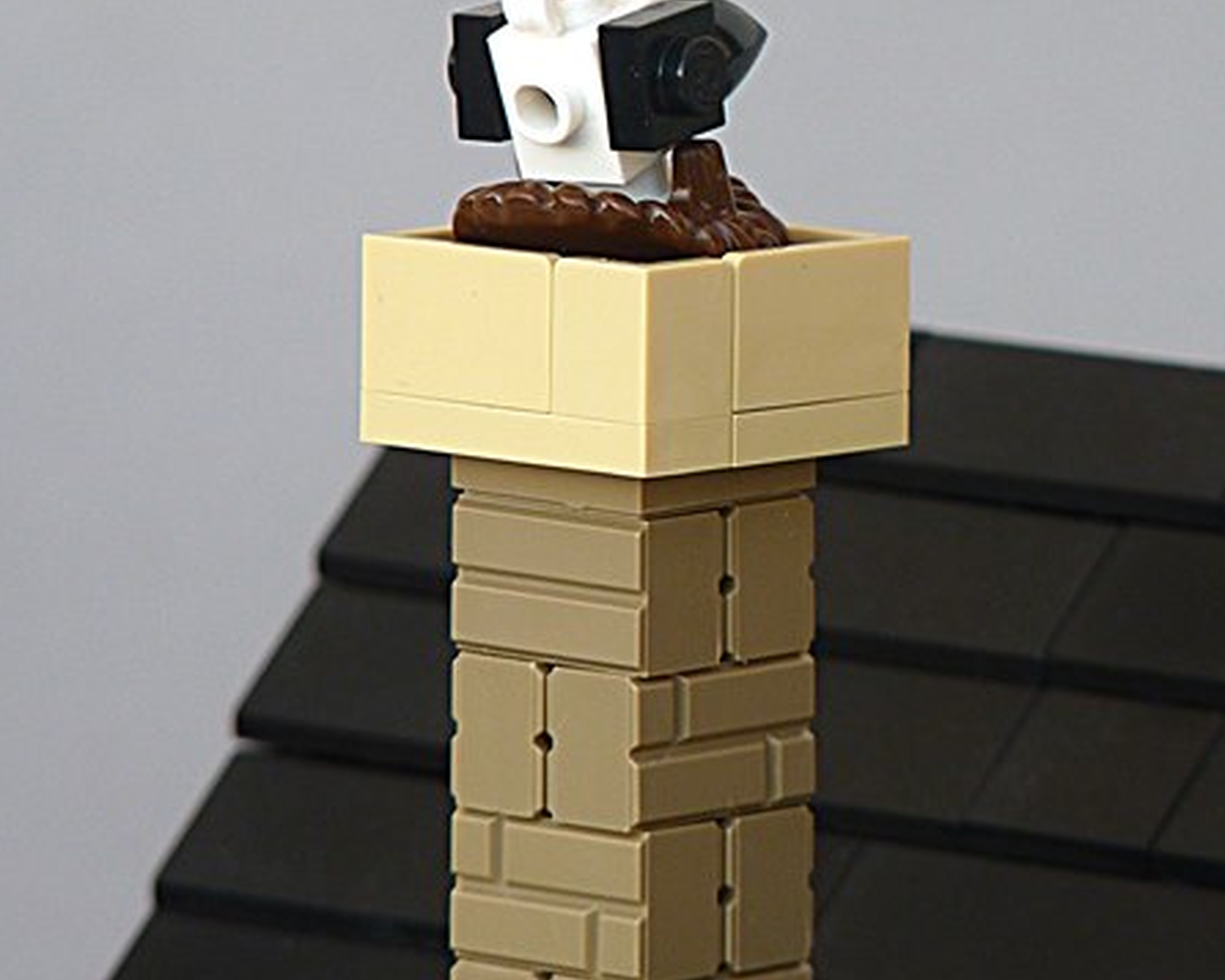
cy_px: 357
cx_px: 547
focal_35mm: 558
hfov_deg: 3.5
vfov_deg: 2.8
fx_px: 20235
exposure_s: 1/80
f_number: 3.7
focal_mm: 56.7
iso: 100
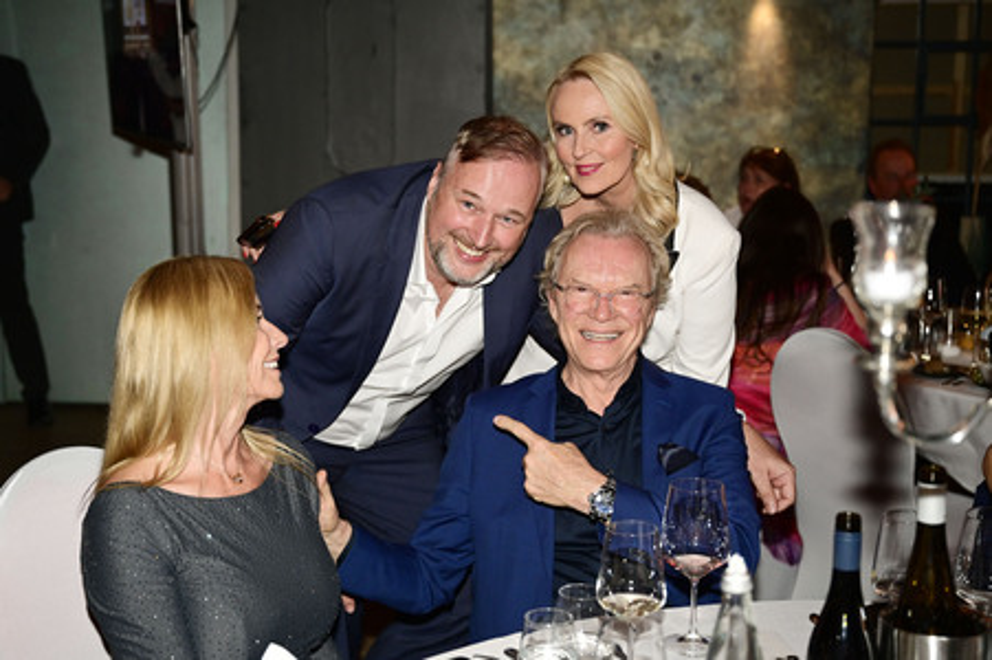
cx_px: 496
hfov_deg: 38.9
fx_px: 1404
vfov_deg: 26.4
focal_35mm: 51
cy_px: 330
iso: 2000
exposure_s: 1/200
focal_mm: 51
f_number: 3.5
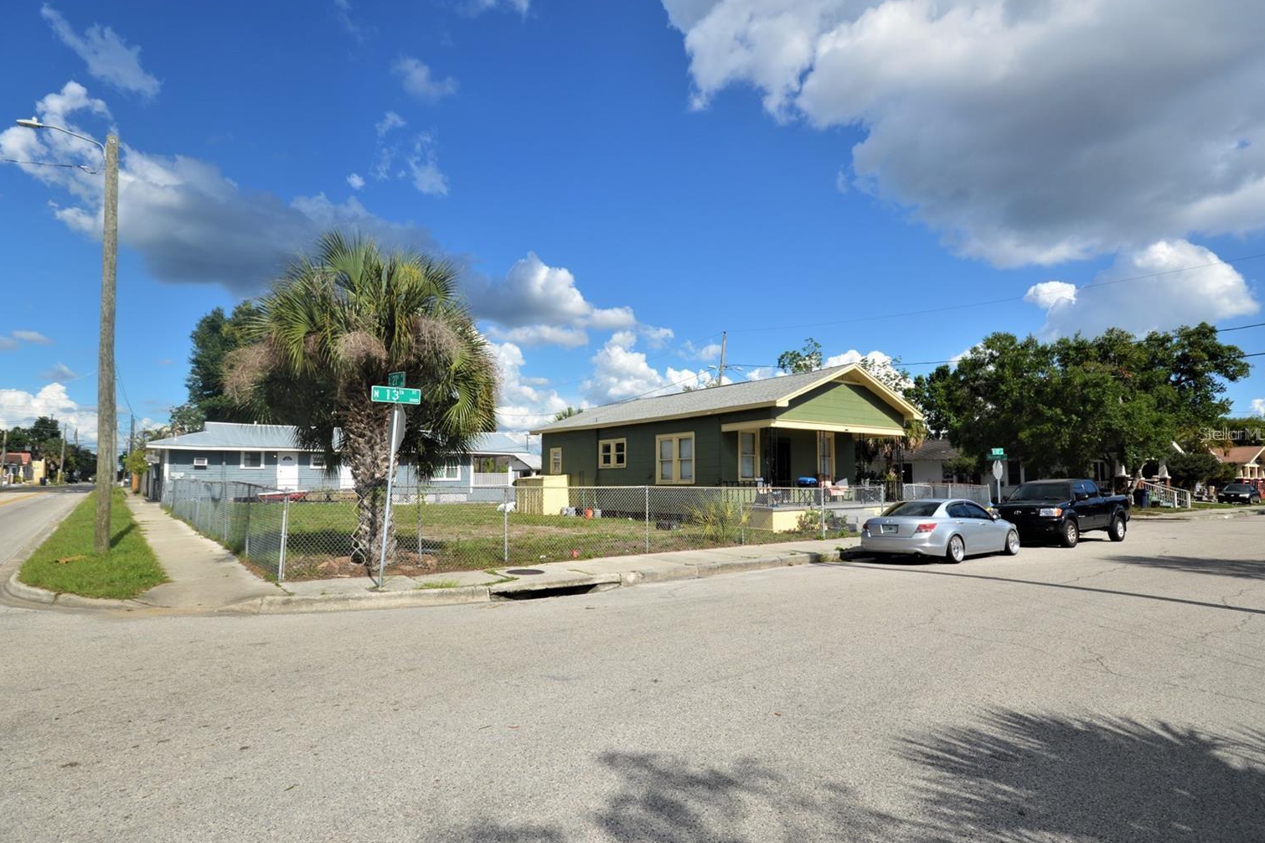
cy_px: 434
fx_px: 642
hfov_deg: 89.1
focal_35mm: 18
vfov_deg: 66.6
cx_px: 607
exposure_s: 1/250
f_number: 8
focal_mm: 11.5
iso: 100
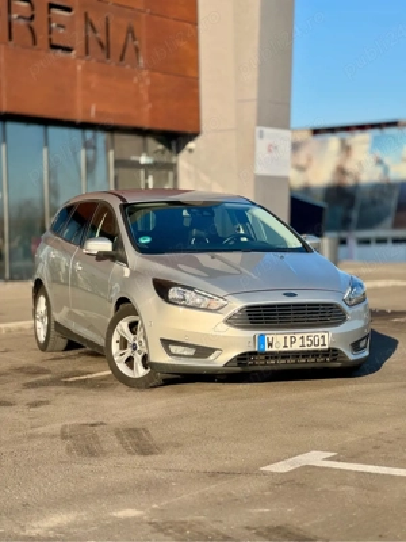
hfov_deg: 19.1
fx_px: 1204
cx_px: 203
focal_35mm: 77
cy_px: 271
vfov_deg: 25.3
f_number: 2.8
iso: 25
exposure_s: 1/398
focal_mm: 9
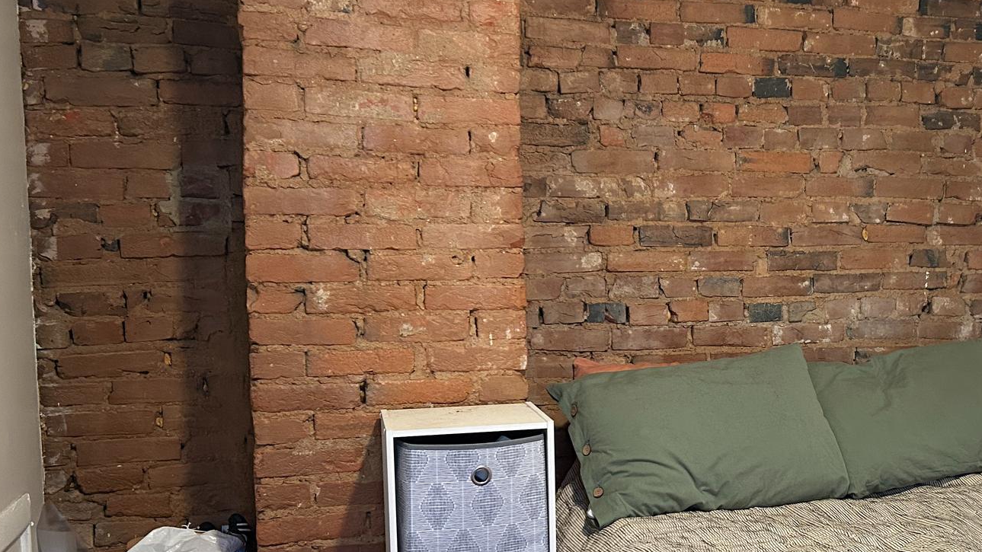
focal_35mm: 45
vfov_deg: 26.4
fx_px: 1172
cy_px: 359
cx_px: 721
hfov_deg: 44.2
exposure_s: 1/60
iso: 400
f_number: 1.5
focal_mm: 5.7
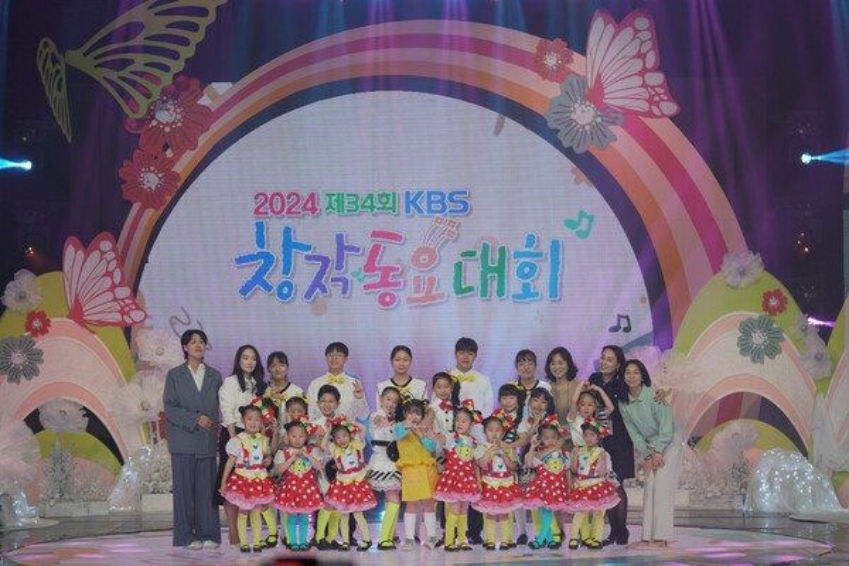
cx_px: 424
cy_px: 283
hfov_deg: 17.9
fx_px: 2688
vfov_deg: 12.0
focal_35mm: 114
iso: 640
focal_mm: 114
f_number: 2.8
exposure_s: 1/500
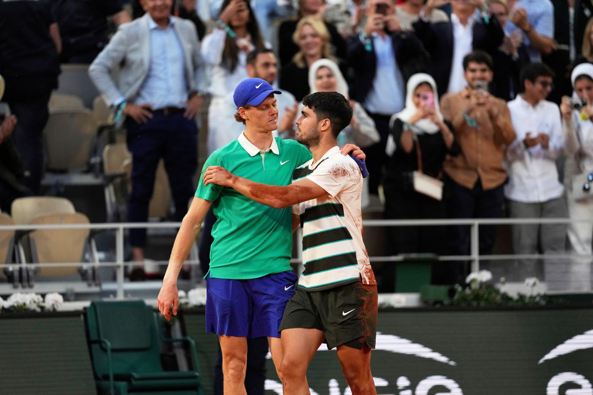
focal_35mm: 300
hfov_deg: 6.9
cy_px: 198
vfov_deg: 4.6
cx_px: 296
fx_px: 4941
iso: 2000
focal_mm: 300
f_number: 2.8
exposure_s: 1/4000
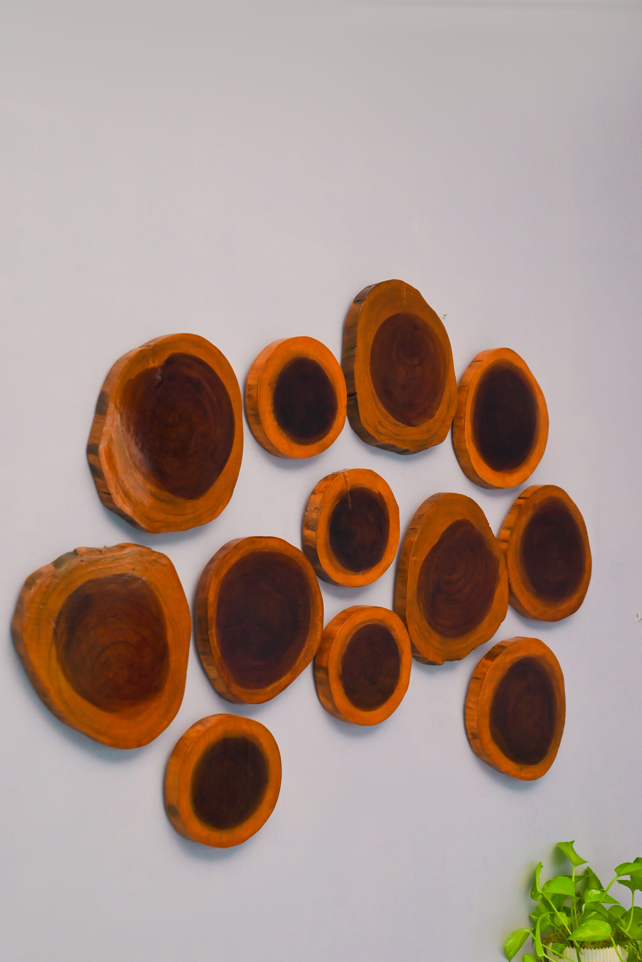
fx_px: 1336
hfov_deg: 27.0
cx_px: 321
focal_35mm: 50
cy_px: 481
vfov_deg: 39.6
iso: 1000
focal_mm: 50
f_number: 4
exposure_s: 1/200
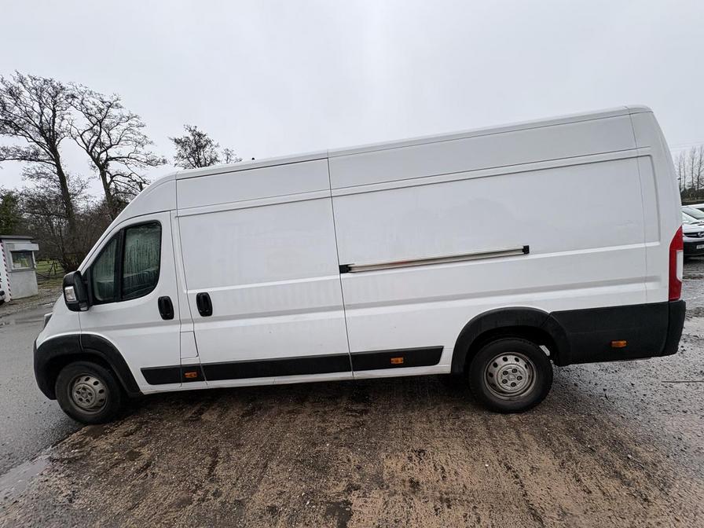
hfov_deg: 102.1
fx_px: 285
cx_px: 352
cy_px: 264
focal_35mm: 14
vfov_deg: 85.7
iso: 80
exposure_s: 1/99
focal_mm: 2.22
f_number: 2.2
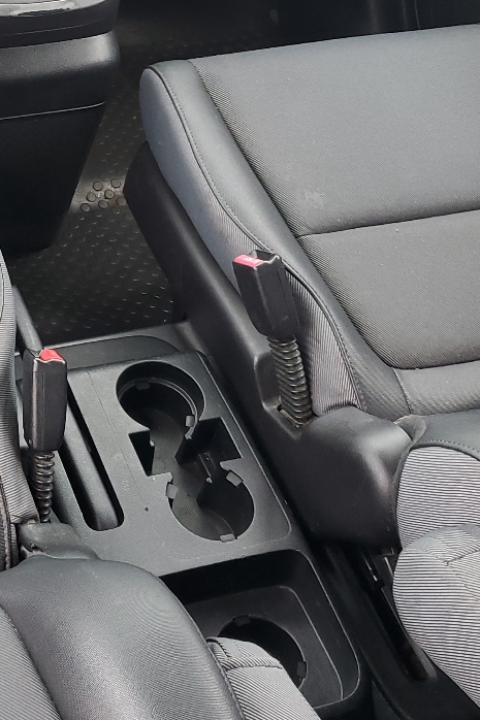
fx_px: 1241
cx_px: -38
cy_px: 156
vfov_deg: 31.6
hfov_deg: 20.9
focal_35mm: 62
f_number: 1.5
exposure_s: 1/60.2
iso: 69
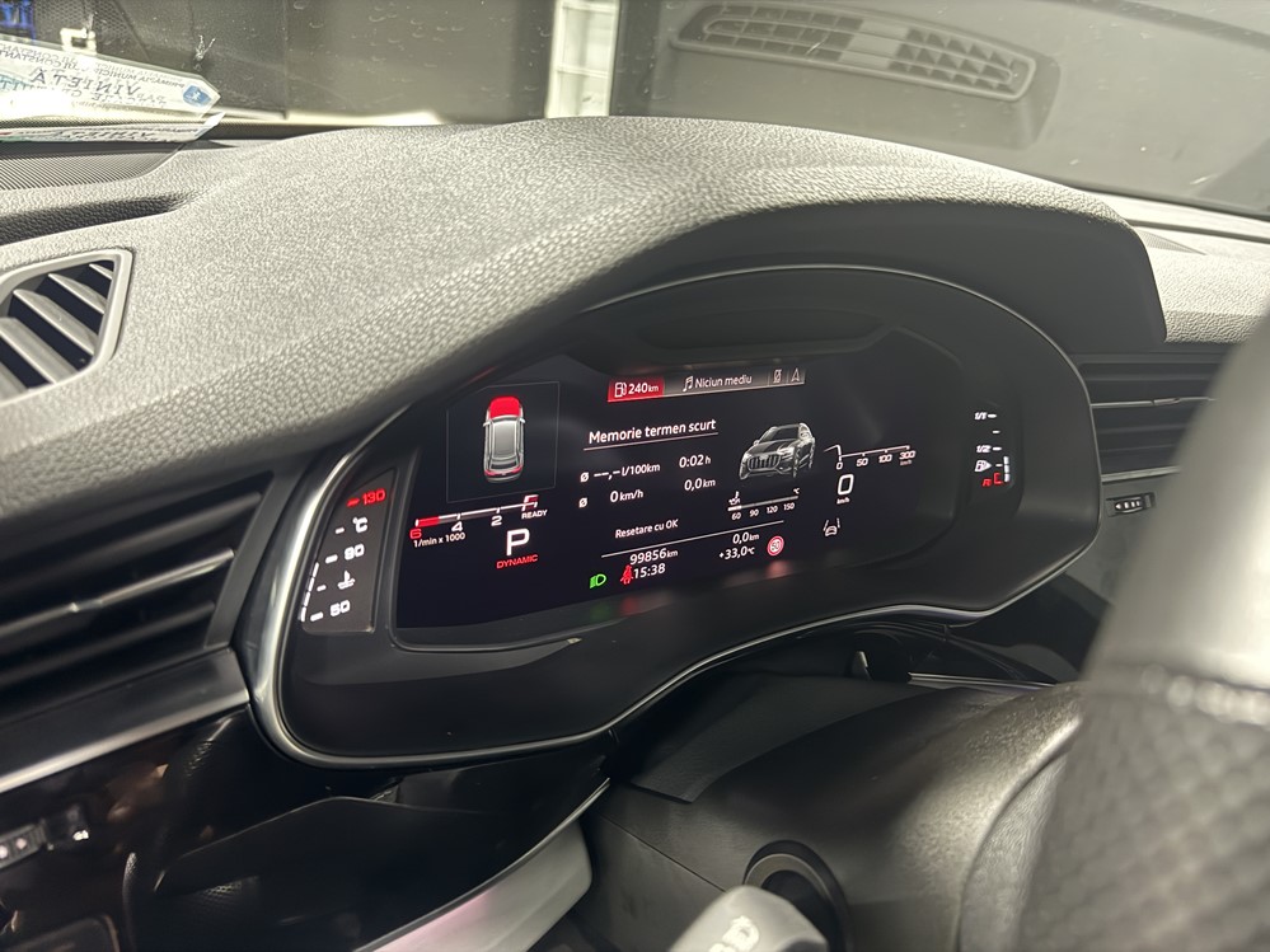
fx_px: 880
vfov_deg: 56.8
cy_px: 476
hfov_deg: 71.6
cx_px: 635
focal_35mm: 24
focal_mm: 6.76
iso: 1600
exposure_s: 1/25
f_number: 1.78
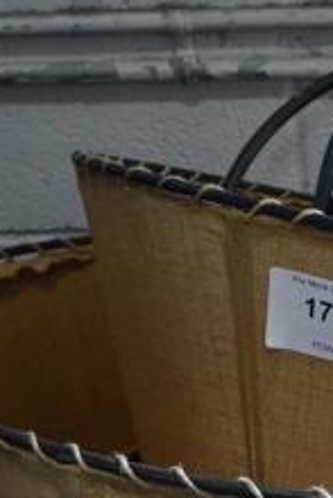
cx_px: 421
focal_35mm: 112
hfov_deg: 11.9
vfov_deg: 16.8
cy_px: 716
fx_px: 1551
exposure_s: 1/40
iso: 100
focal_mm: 18
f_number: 3.5
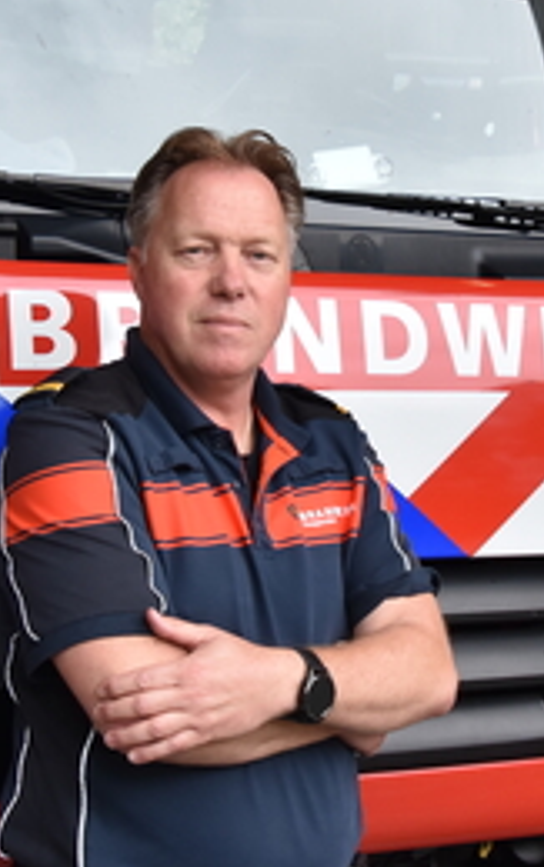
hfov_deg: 12.8
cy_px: 303
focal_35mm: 102
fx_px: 2418
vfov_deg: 20.3
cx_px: 452
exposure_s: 1/250
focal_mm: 29
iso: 500
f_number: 6.3
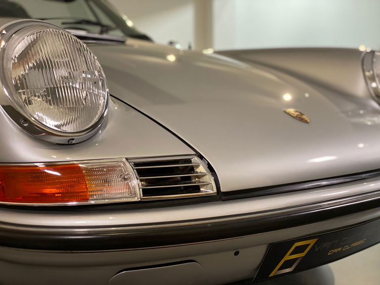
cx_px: 190
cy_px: 142
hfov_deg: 36.8
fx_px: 571
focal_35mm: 52
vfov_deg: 28.0
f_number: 2
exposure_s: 1/40
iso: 160
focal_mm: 6
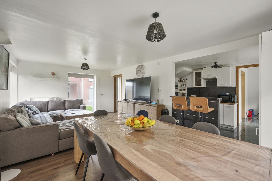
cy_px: 90
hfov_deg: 98.5
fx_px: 117
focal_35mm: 16
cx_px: 136
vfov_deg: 75.5
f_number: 9
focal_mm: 15.5
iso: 400
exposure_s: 1.3
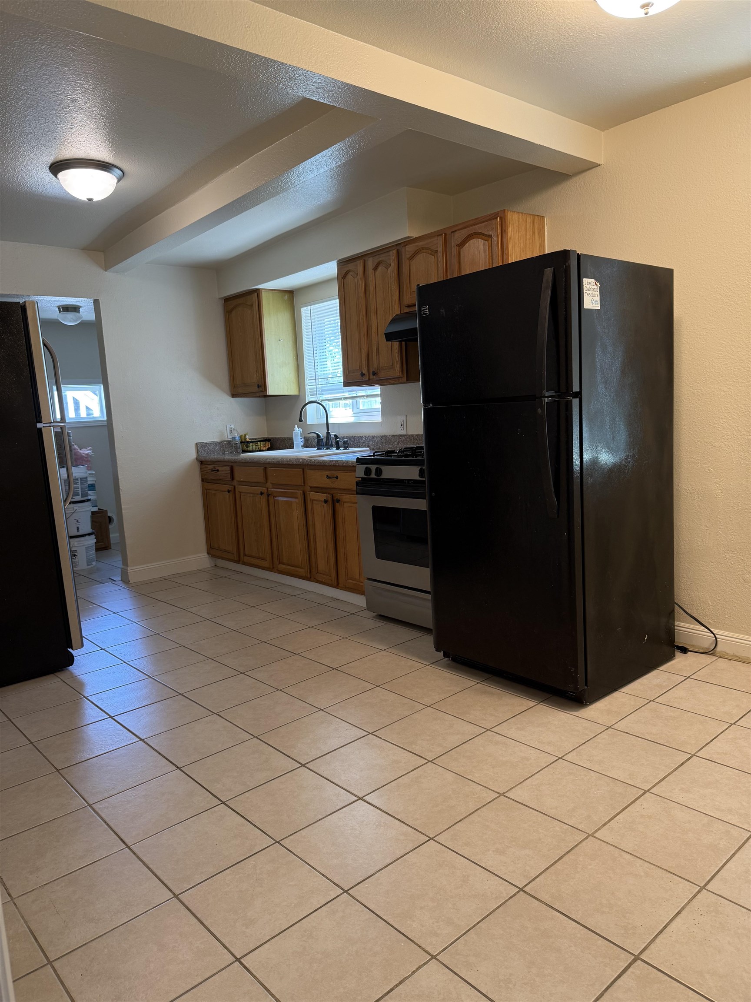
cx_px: 376
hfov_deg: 56.8
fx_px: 694
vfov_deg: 71.6
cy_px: 501
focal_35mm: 24
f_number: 1.78
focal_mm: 6.76
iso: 125
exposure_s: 1/60
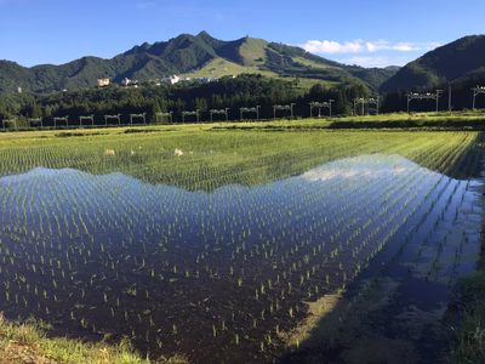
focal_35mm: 29
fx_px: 406
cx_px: 242
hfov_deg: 61.7
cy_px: 182
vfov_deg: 48.2
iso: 32
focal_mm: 4.15
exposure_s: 1/842
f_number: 2.2
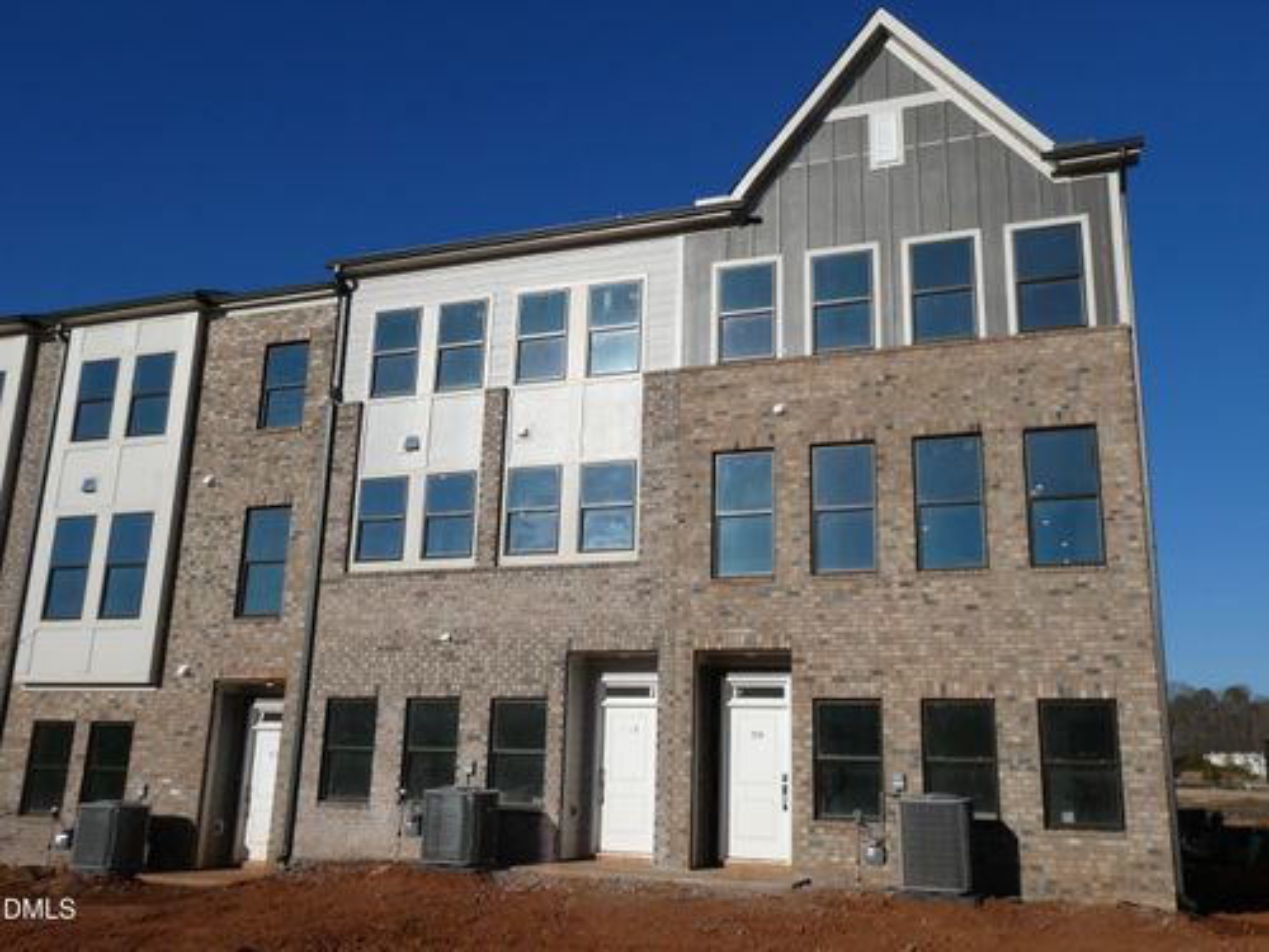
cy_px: 476
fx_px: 1136
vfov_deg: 45.4
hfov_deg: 58.4
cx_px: 634
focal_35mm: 31
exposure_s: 1/800
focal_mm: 5.4
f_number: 5.6
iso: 80
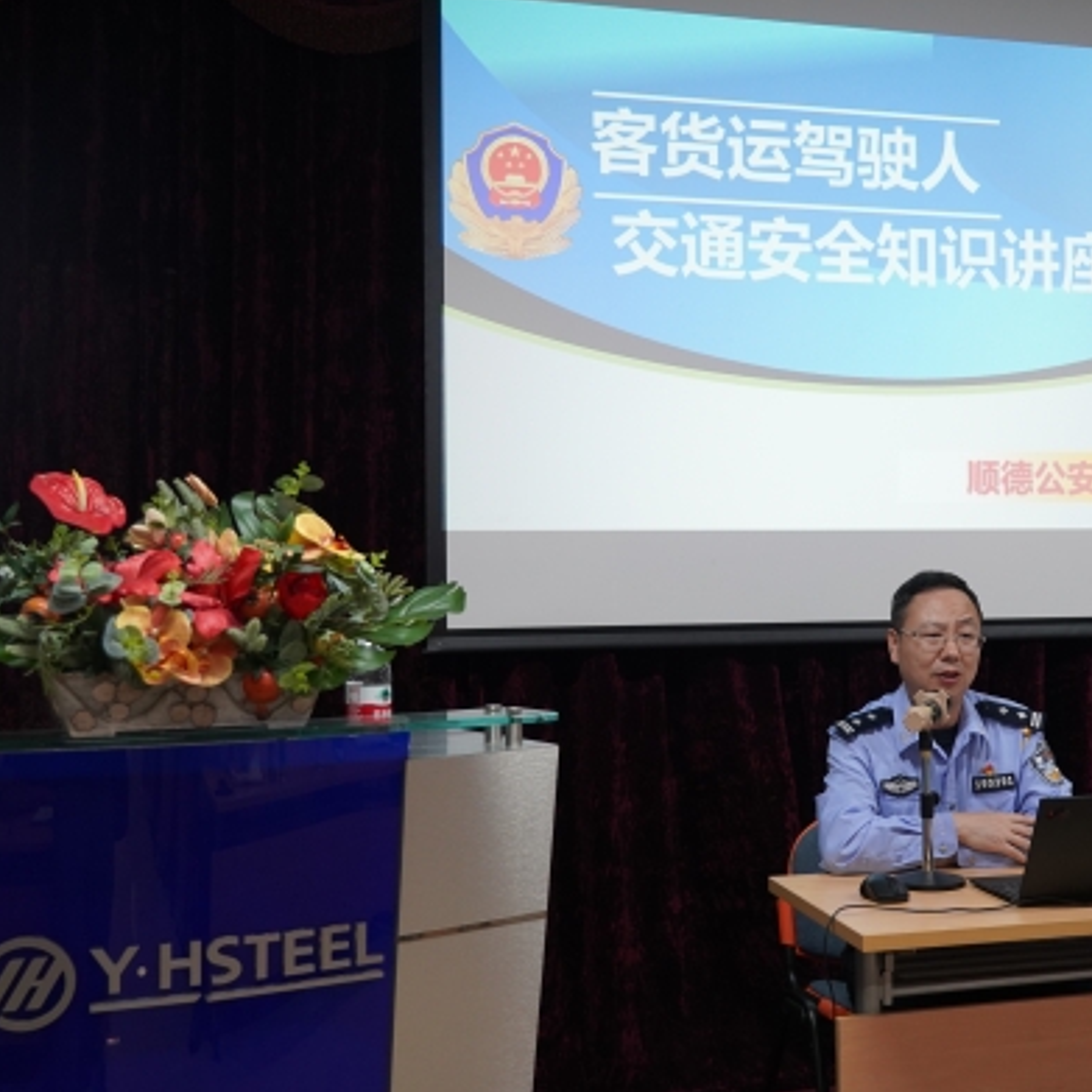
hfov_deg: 38.6
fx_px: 1535
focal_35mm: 43
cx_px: 757
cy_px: 545
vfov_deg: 39.2
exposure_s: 1/160
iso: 2000
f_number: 4
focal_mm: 33
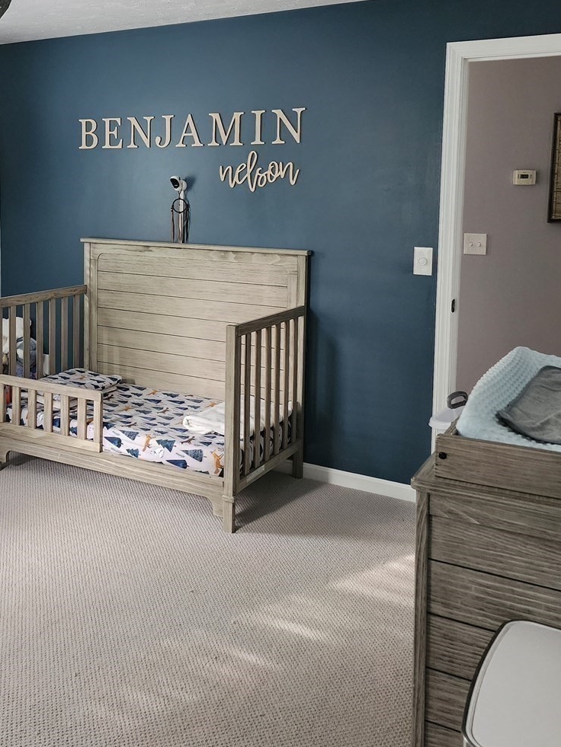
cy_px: 267
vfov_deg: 50.7
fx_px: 778
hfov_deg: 39.3
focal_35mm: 36
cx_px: 194
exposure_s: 1/60.2
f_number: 1.8
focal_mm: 6.4
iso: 640
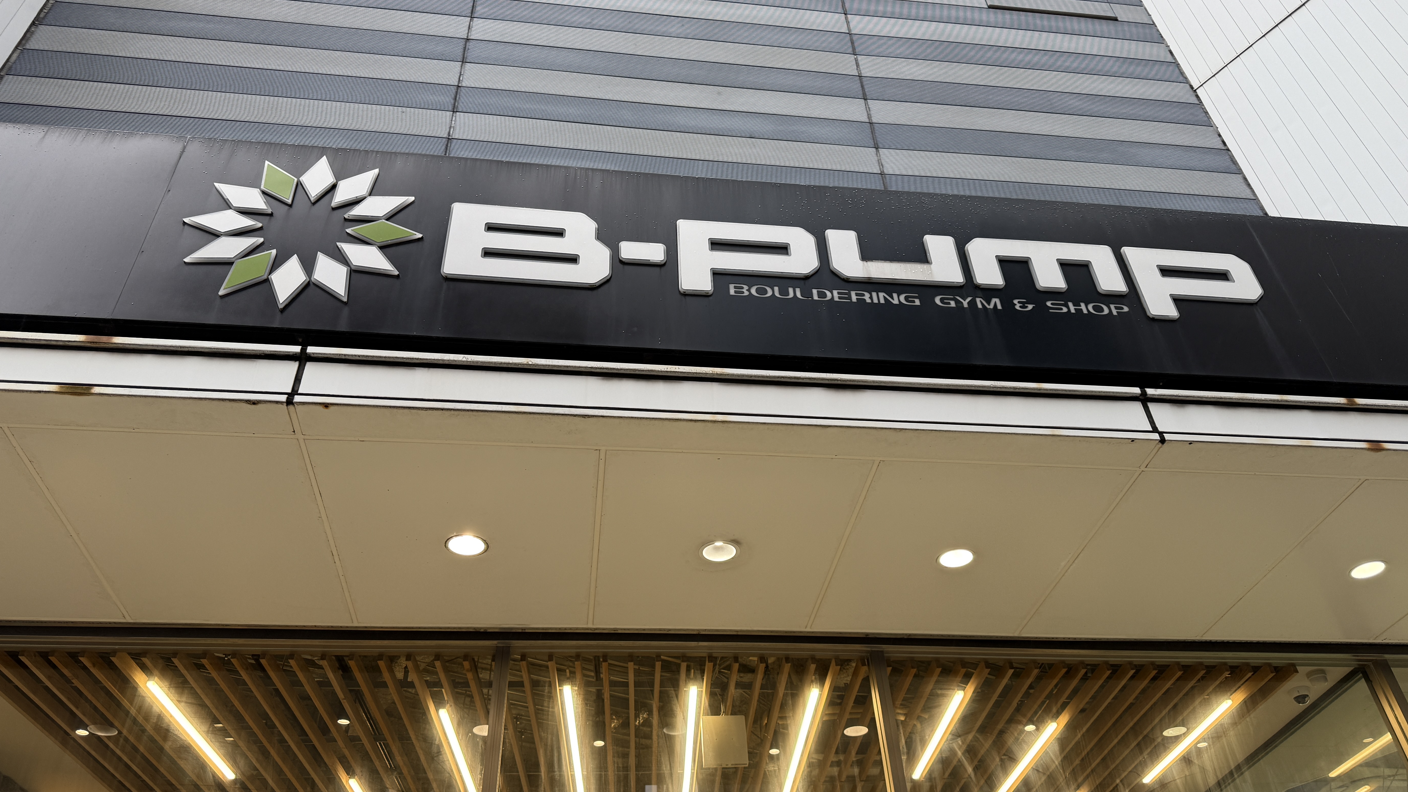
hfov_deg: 69.8
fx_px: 1008
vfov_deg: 42.9
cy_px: 430
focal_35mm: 27
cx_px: 724
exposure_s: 1/100
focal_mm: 6.76
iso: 100
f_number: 1.78
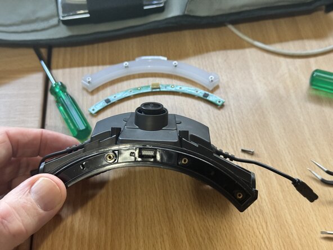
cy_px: 125
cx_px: 166
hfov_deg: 39.7
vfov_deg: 30.3
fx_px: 462
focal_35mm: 48
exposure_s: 1/41
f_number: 1.78
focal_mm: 6.76
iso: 250
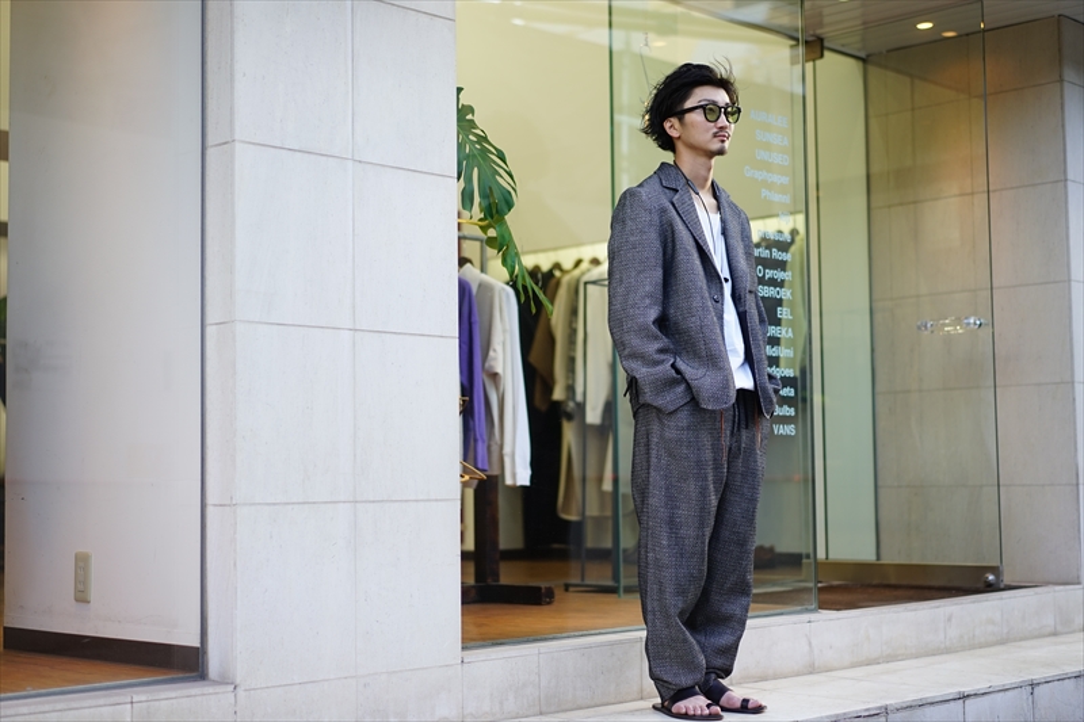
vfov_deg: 24.6
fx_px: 1656
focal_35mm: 55
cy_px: 361
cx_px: 542
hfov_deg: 36.3
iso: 100
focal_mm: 55
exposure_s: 1/125
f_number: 1.8
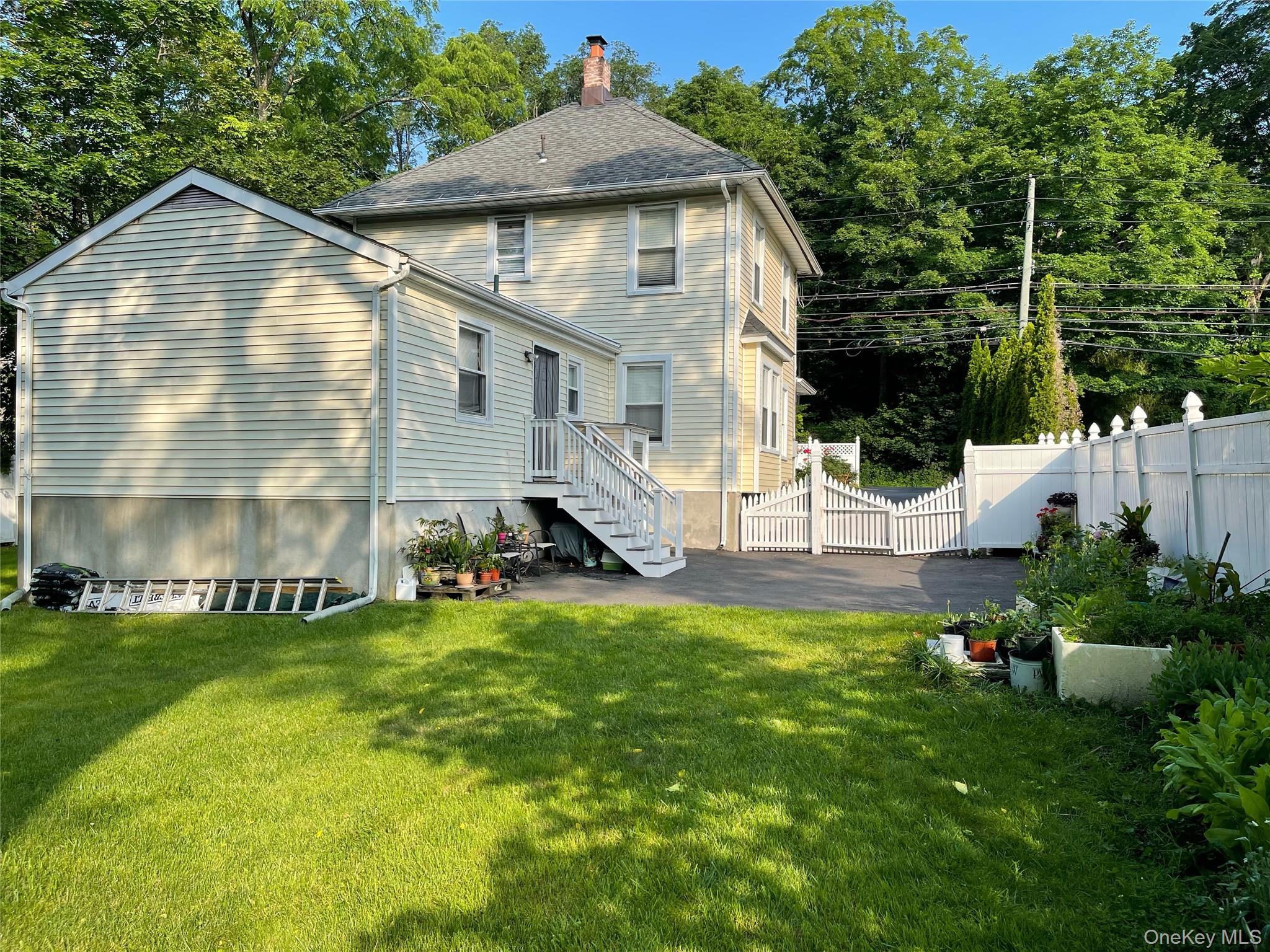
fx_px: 954
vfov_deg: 53.1
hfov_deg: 67.3
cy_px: 476
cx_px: 635
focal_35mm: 26
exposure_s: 1/1618
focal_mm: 5.1
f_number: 1.6
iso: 32
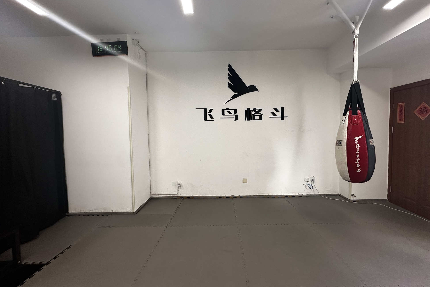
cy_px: 139
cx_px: 221
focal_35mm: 15
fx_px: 179
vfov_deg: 77.3
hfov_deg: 100.4
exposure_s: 1/100
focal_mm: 2.22
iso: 160
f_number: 2.2
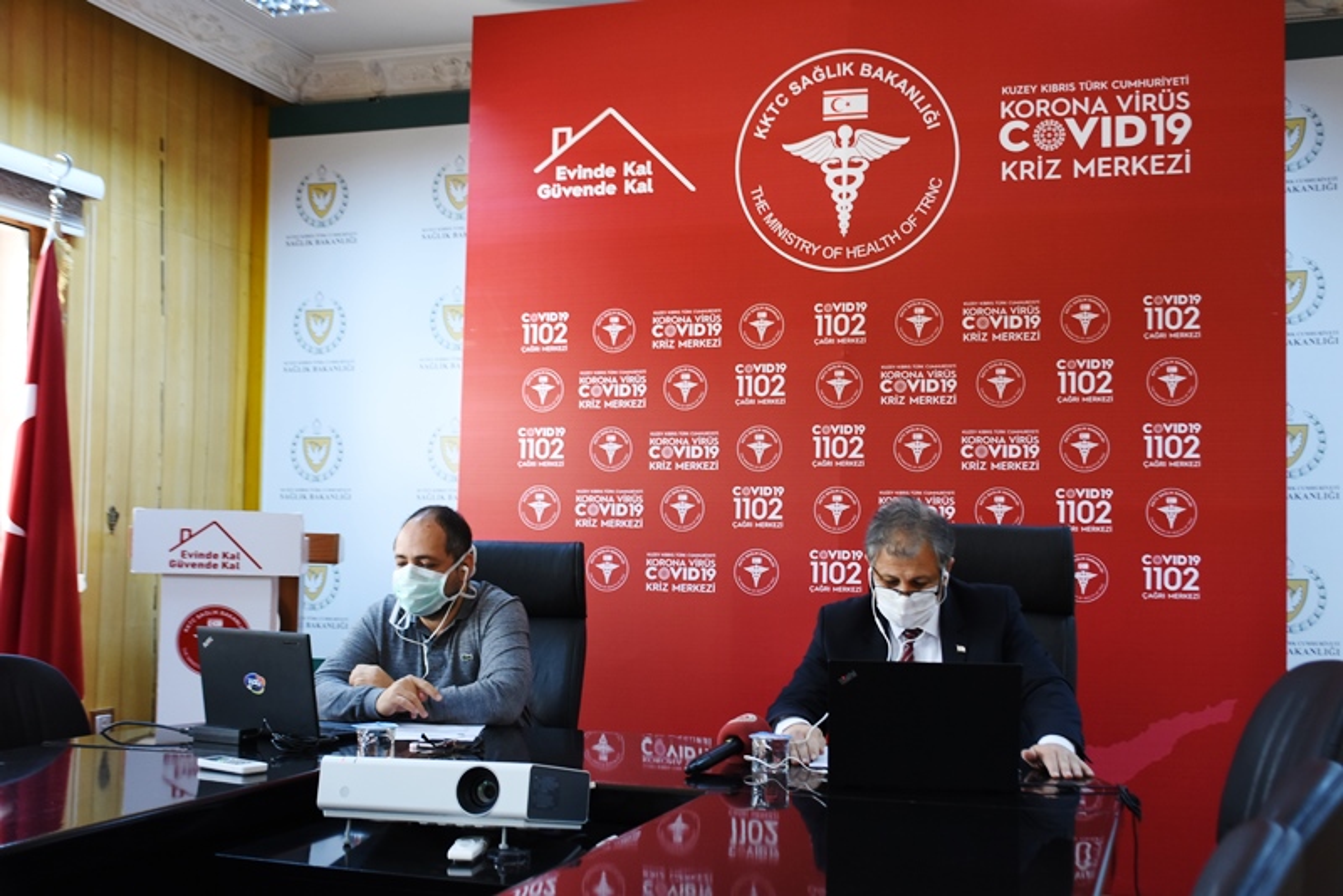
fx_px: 1511
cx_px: 672
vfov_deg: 33.0
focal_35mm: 40
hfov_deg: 47.9
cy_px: 448
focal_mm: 27
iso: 720
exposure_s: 1/40
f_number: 4
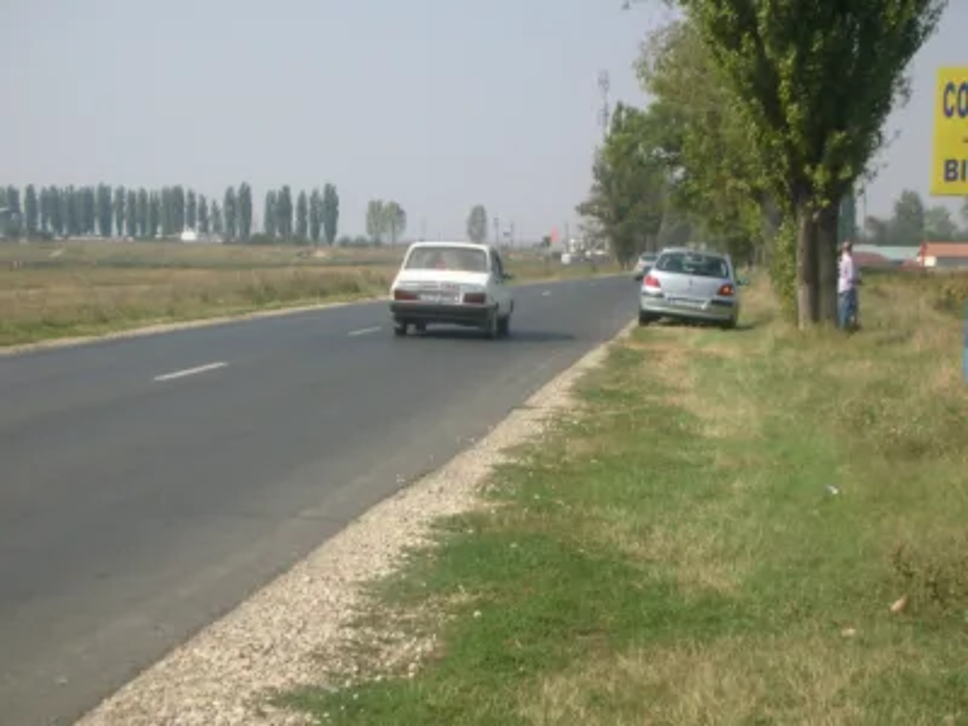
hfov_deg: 22.8
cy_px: 363
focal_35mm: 86
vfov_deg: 17.2
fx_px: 2405
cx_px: 484
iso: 50
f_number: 13.6
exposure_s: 1/57.8
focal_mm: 14.3
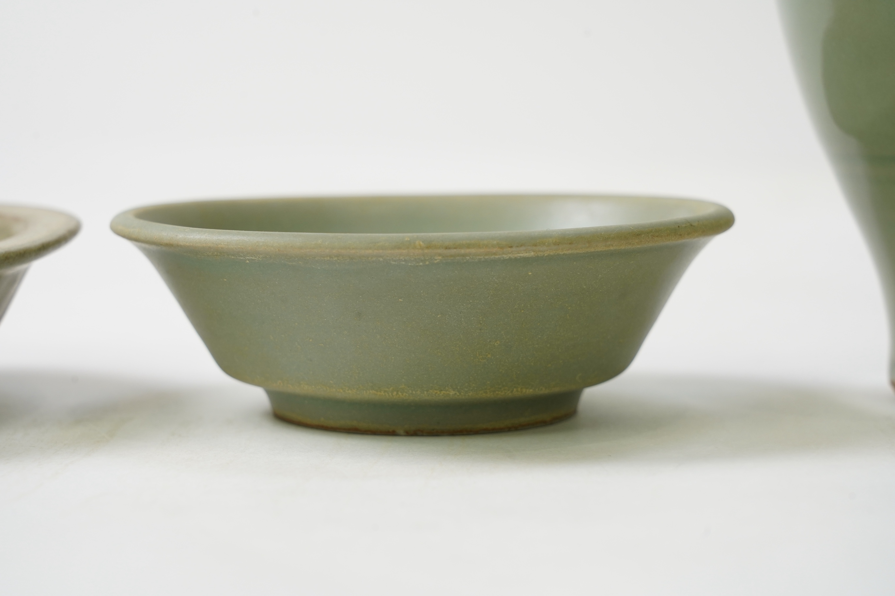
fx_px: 2610
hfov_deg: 19.5
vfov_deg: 13.0
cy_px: 298
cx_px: 448
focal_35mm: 105
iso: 1000
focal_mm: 105
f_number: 10
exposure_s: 1/125
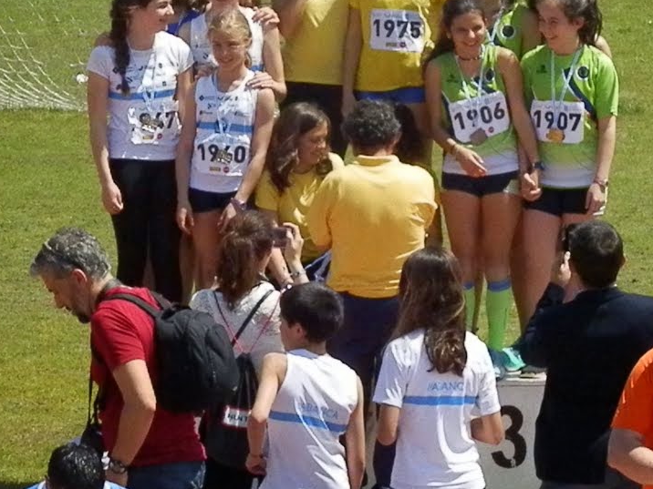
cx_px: 383
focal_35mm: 402
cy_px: 184
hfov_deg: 4.9
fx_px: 7583
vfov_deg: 3.7
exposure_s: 1/640
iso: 1000
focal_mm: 50.2
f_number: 15.8
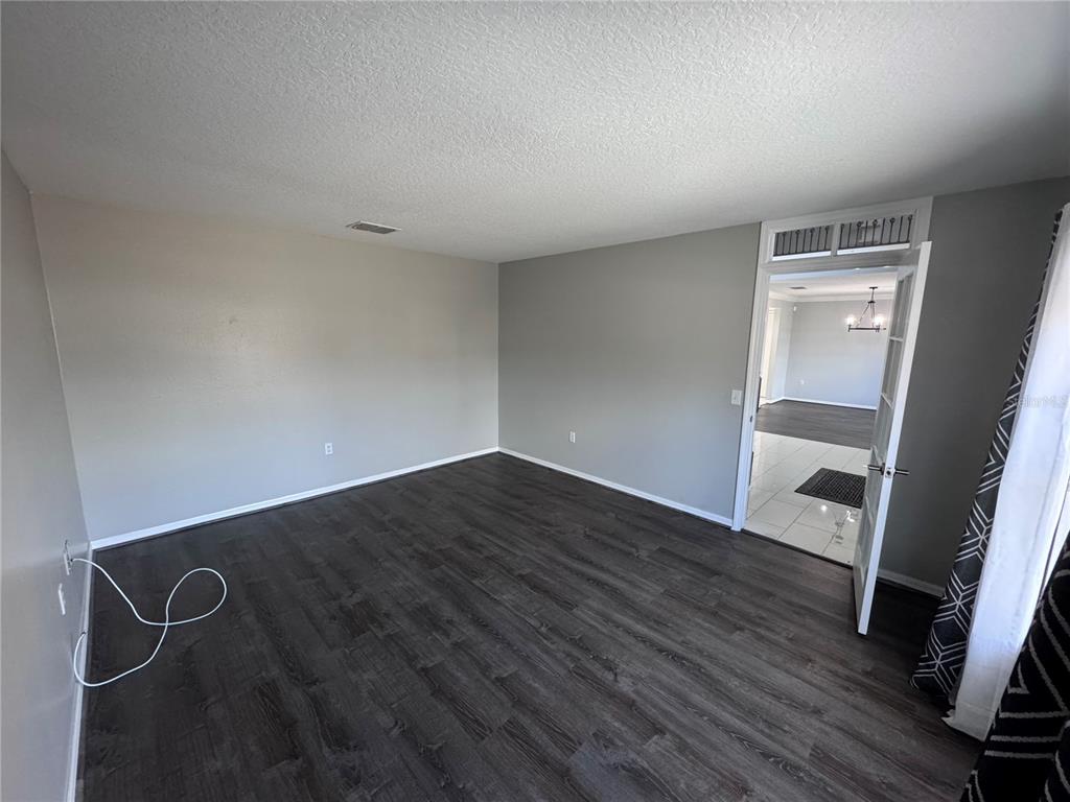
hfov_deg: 102.1
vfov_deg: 85.7
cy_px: 401
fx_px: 433
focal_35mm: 14
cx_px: 535
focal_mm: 2.22
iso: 400
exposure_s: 1/60
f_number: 2.2
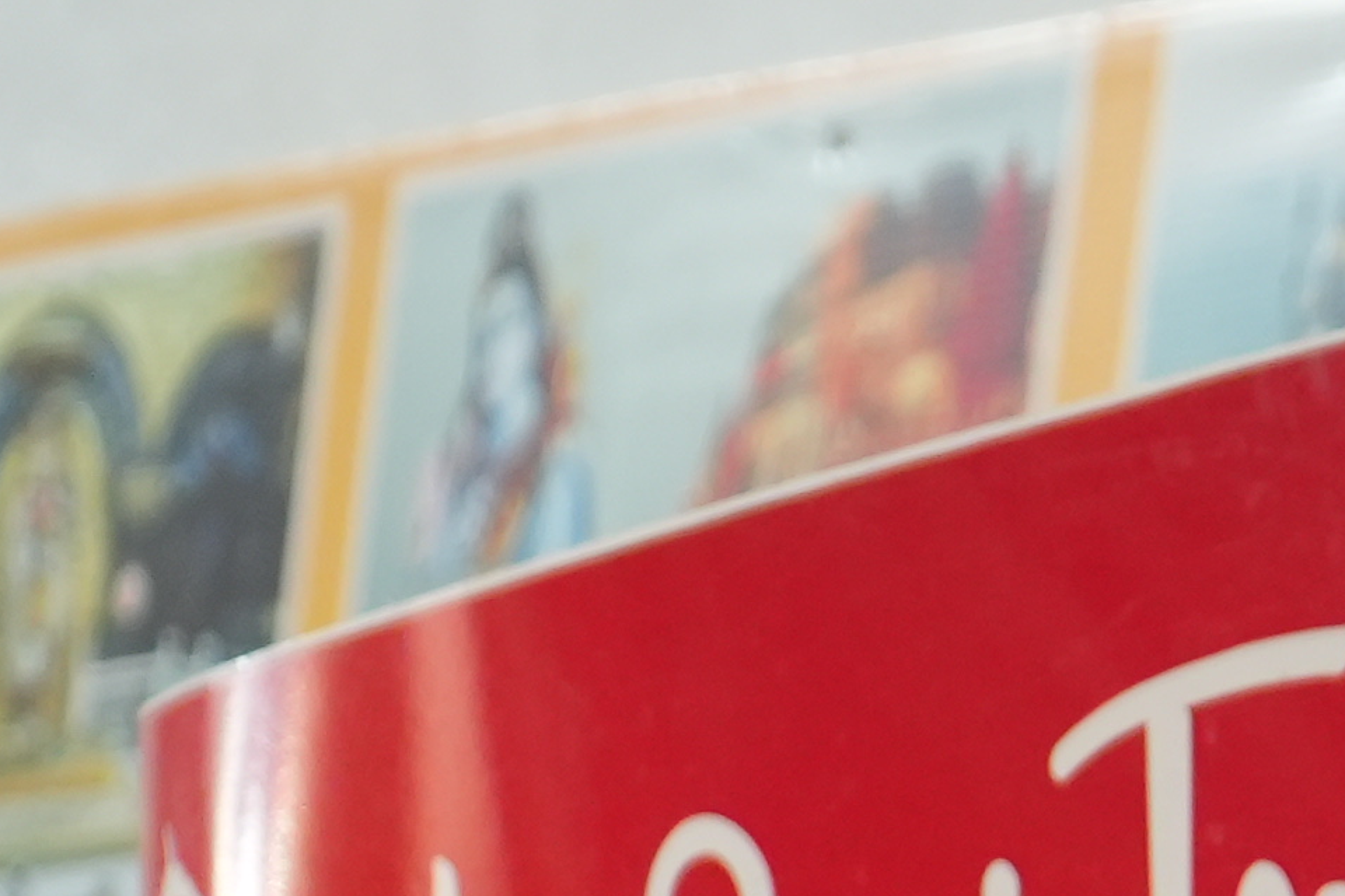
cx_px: 2770
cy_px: 2562
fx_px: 11730
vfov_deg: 4.2
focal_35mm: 314
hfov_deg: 6.4
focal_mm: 43
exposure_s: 1/100
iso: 1250
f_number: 4.5
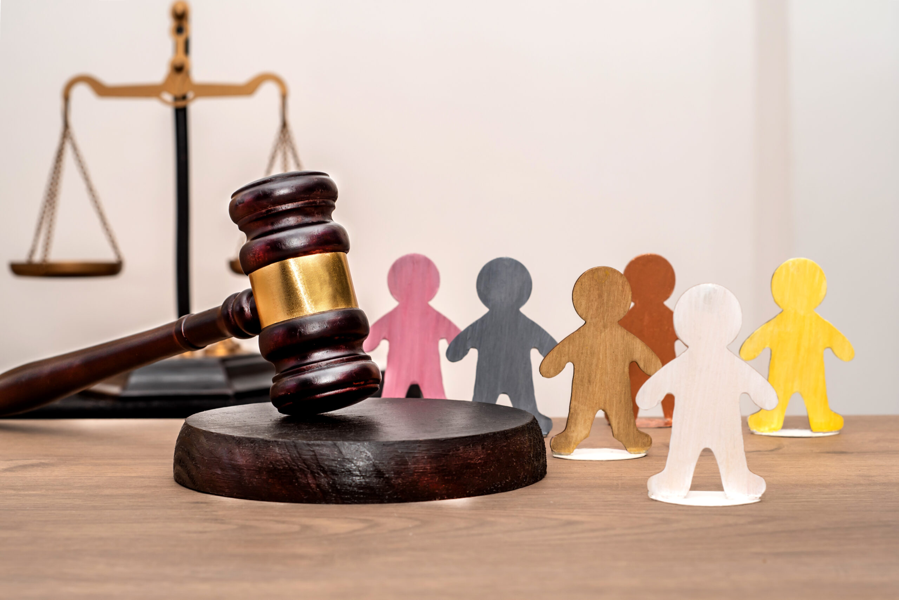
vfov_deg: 18.2
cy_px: 300
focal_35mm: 75
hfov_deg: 27.0
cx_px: 450
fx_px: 1873
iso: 100
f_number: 7.1
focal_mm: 50
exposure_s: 1/200
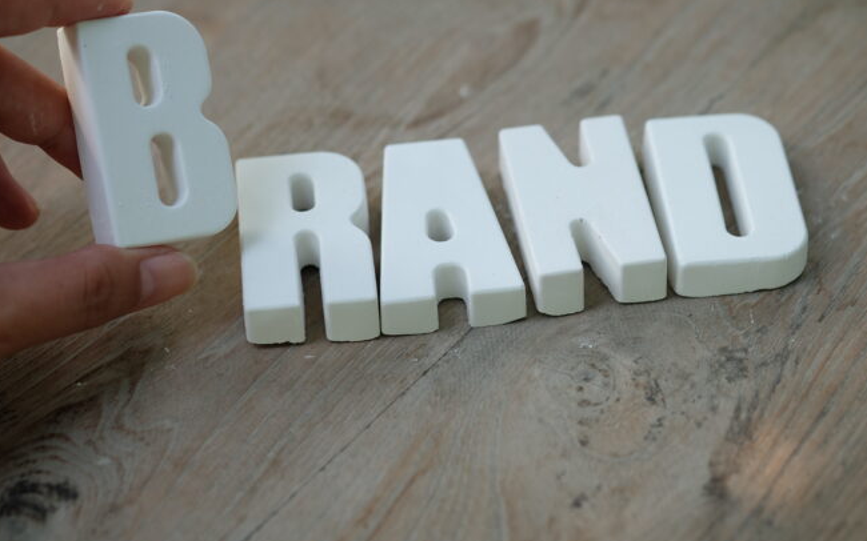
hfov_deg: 21.6
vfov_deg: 13.6
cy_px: 276
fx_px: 2268
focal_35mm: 96
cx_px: 444
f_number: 3.2
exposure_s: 1/210
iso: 320
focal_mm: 60
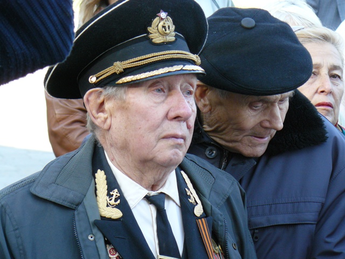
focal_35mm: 194
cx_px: 172
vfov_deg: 7.7
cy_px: 130
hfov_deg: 10.2
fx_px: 1933
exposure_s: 1/100
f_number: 4
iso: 200
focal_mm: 32.3
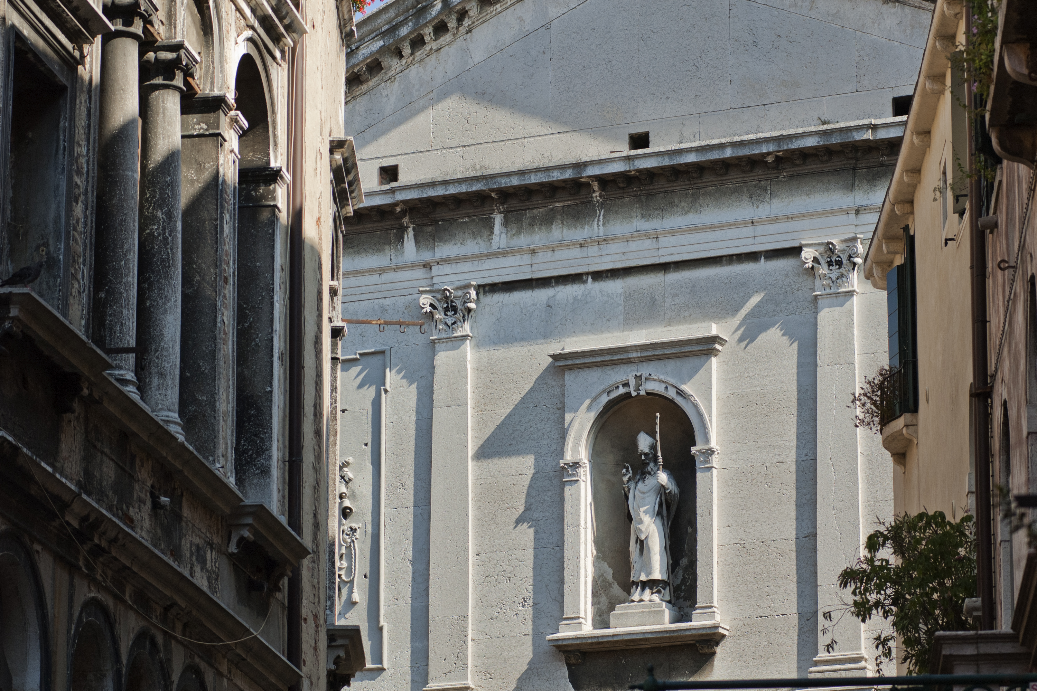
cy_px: 346
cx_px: 518
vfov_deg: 9.6
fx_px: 4104
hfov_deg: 14.4
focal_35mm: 142
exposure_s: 1/800
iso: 200
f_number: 5
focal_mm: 95
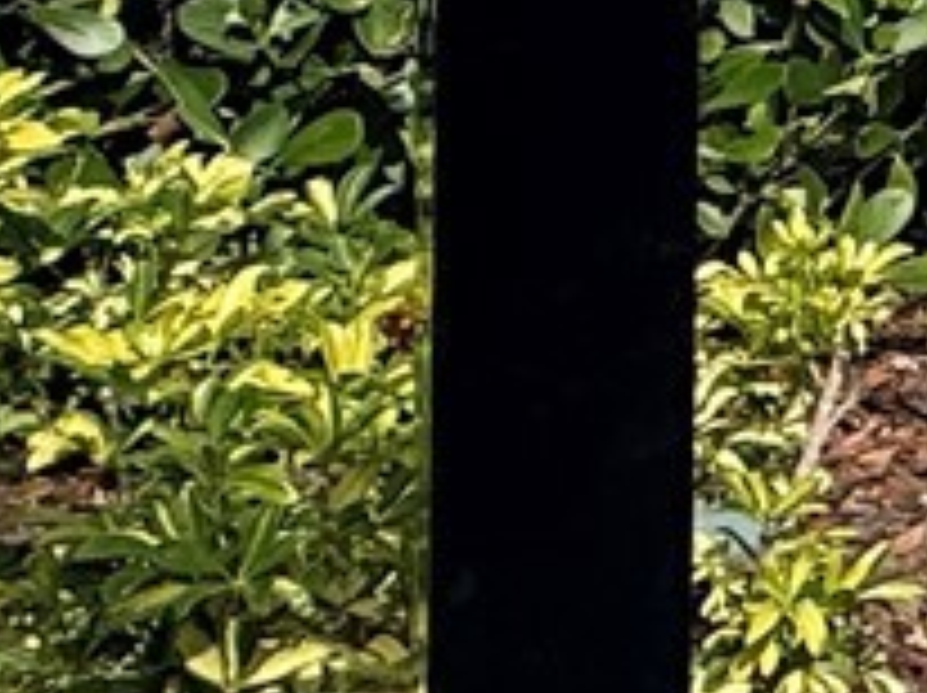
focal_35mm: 109
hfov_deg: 11.3
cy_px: -621
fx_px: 2916
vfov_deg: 12.2
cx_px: 2754
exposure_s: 1/2717
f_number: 2.2
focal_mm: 2.22
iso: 50
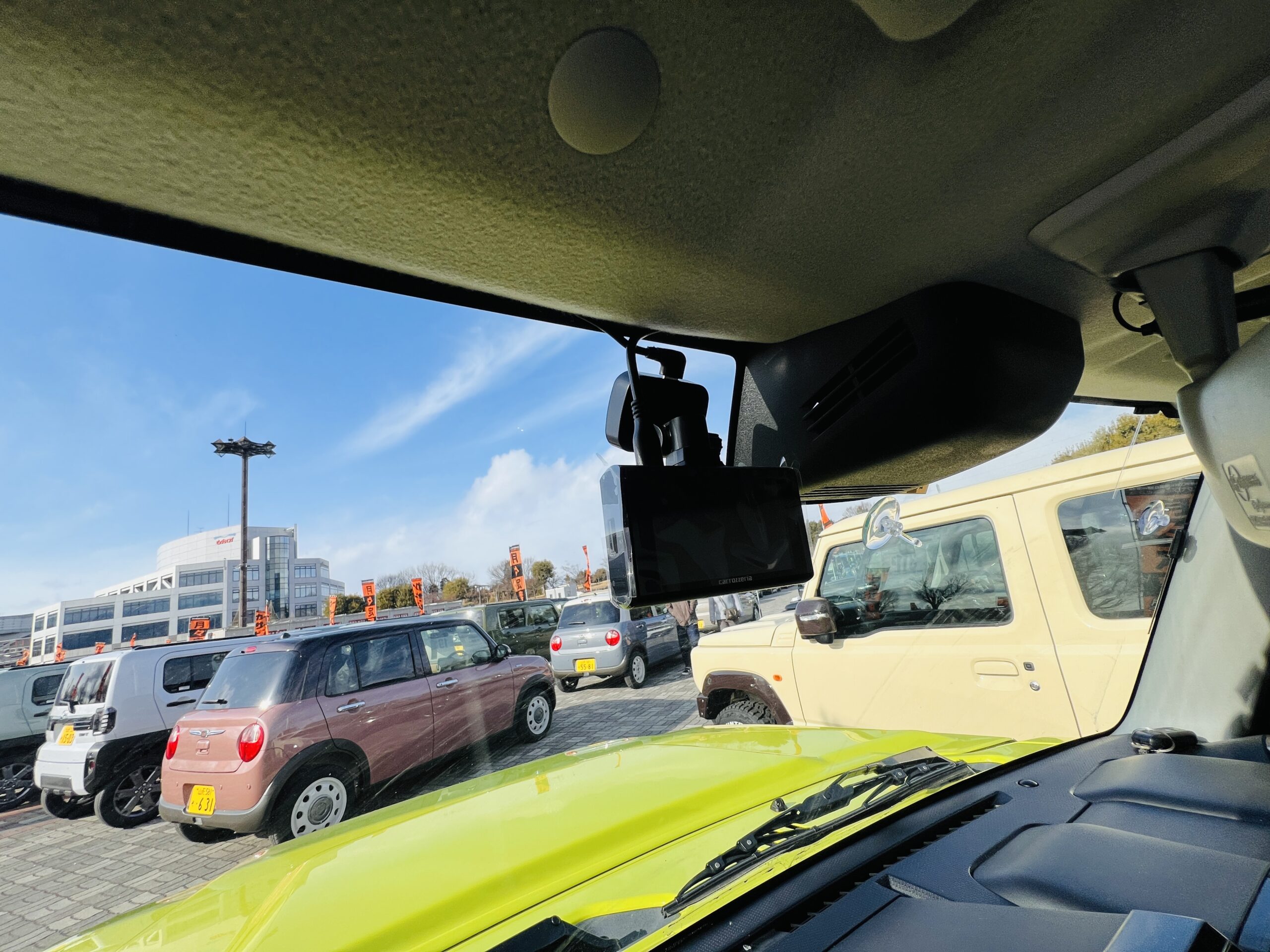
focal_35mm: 13
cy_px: 476
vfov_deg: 89.9
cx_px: 635
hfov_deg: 106.2
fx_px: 477
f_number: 1.8
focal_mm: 1.57
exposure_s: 1/1155
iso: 32
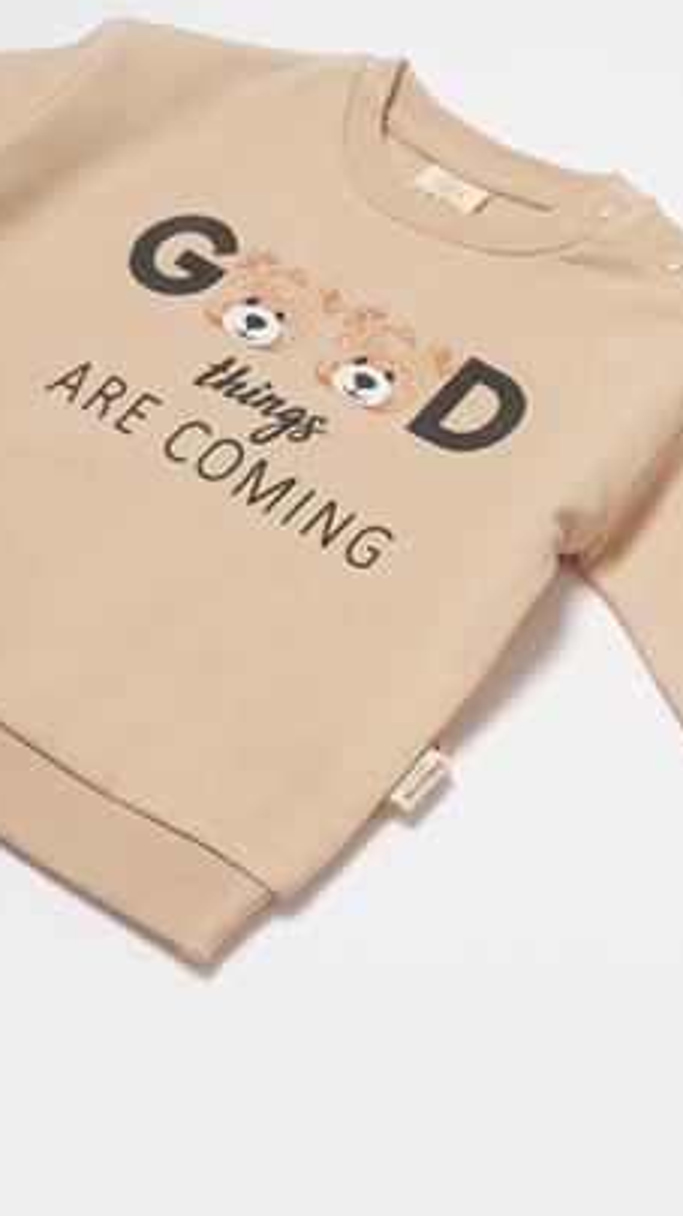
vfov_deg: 22.4
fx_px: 3061
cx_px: 536
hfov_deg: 12.7
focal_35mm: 95
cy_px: 470
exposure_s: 1/125
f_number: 11
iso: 125
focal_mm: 40.7
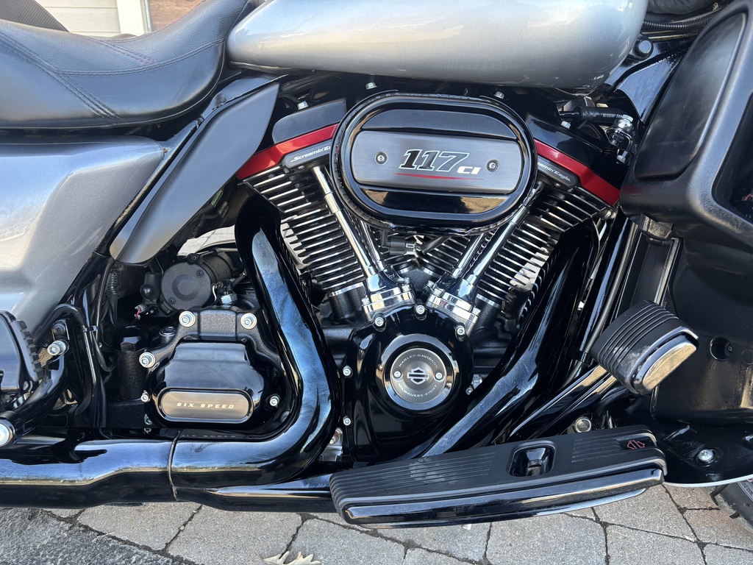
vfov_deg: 53.1
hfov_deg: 67.3
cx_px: 376
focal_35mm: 26
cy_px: 282
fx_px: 566
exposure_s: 1/121
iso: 100
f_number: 1.6
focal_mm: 5.96
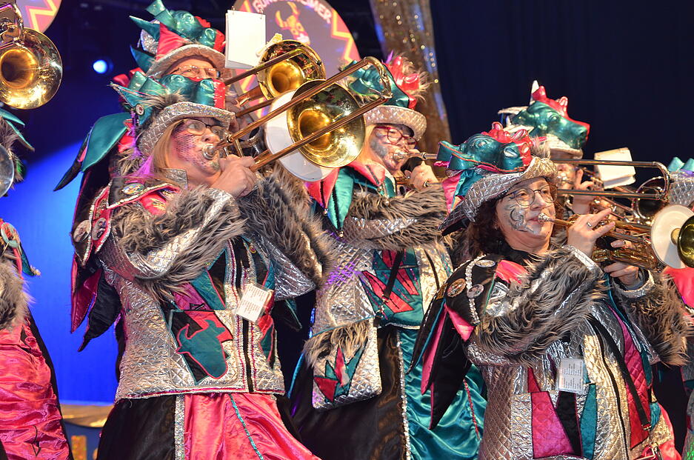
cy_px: 230
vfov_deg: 13.0
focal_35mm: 105
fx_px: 2020
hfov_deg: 19.5
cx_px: 347
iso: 800
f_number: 4
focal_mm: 70
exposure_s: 1/60
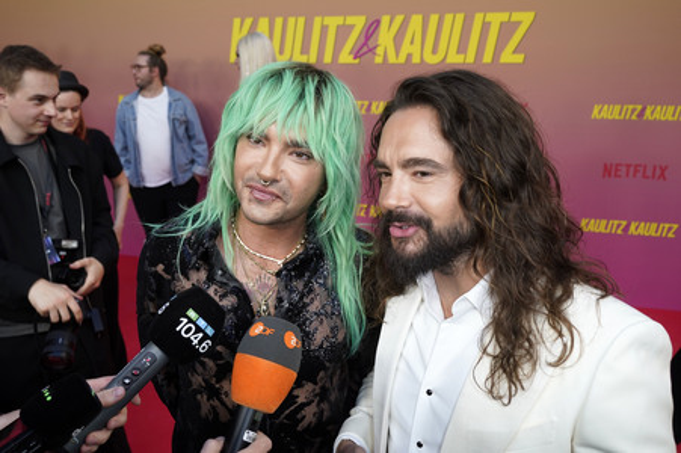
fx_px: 586
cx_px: 340
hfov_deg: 60.3
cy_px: 226
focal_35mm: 31
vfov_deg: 42.3
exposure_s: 1/160
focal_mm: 31
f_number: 5.6
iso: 320
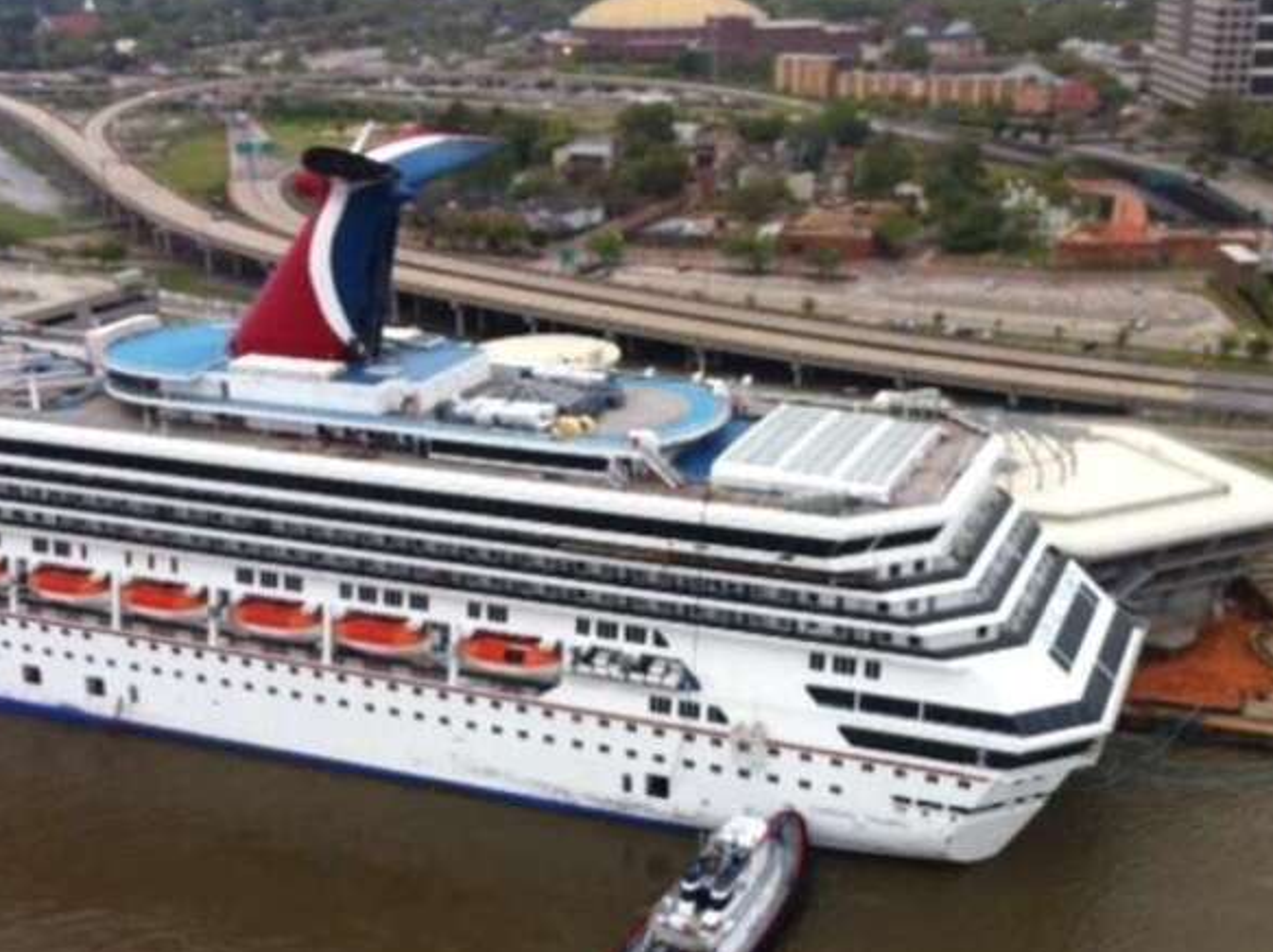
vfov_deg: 30.1
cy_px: 587
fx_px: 1763
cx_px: 644
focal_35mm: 48
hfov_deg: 39.7
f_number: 2.8
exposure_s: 1/120
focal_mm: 3.85
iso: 100
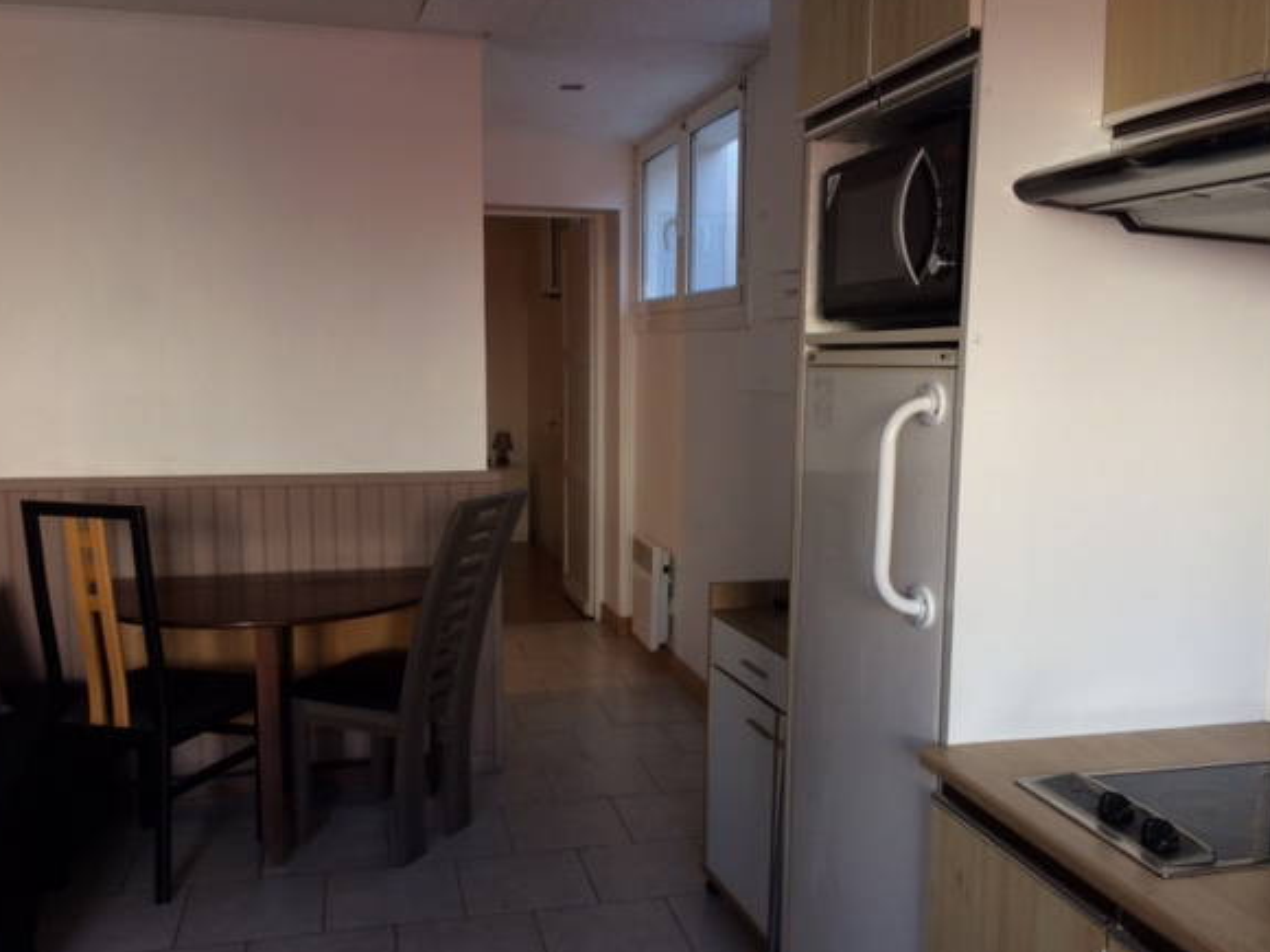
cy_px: 512
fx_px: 1174
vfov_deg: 44.1
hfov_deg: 56.8
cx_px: 633
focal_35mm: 32
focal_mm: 4.15
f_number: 2.2
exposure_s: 1/50
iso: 40
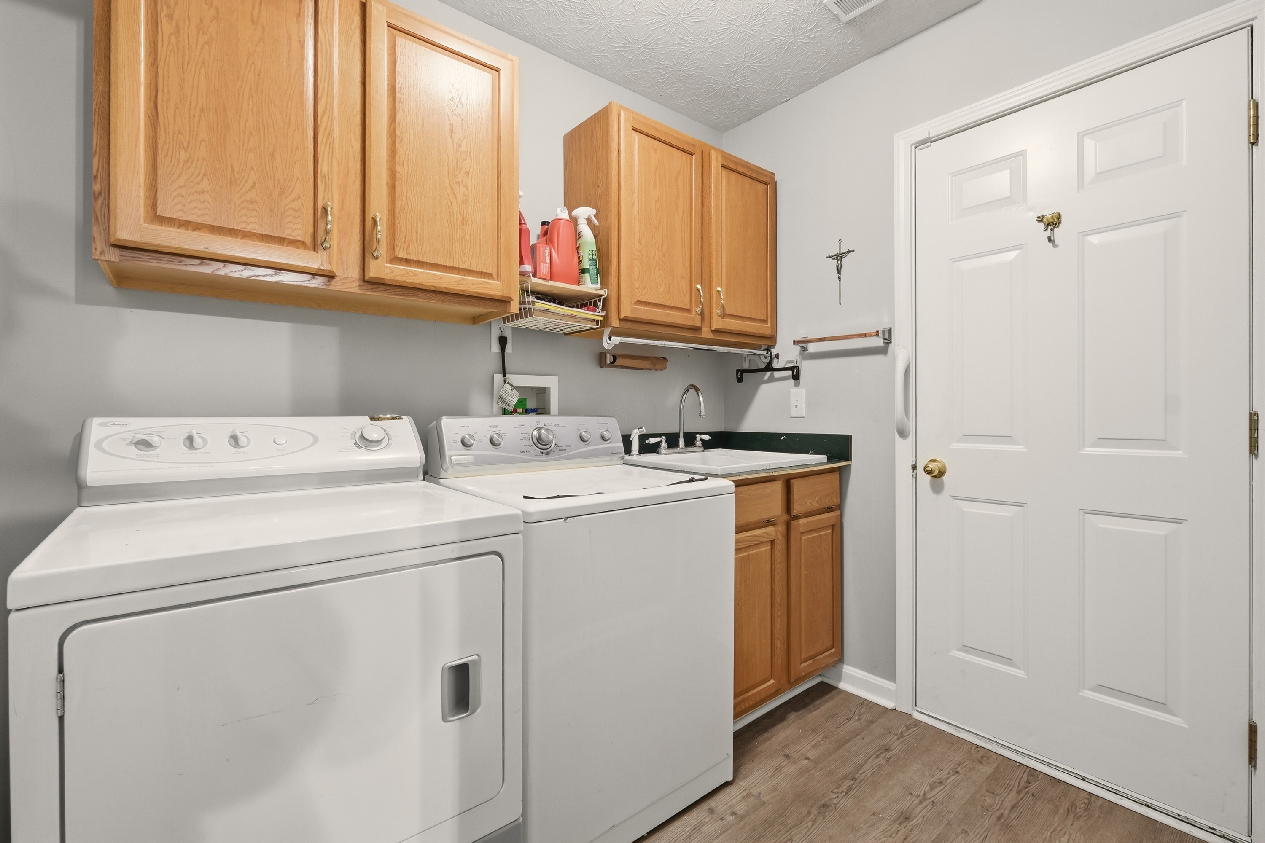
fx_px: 527
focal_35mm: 15
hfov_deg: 100.4
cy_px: 422
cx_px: 632
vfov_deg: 77.3
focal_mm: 10
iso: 400
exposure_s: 1/20
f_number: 9
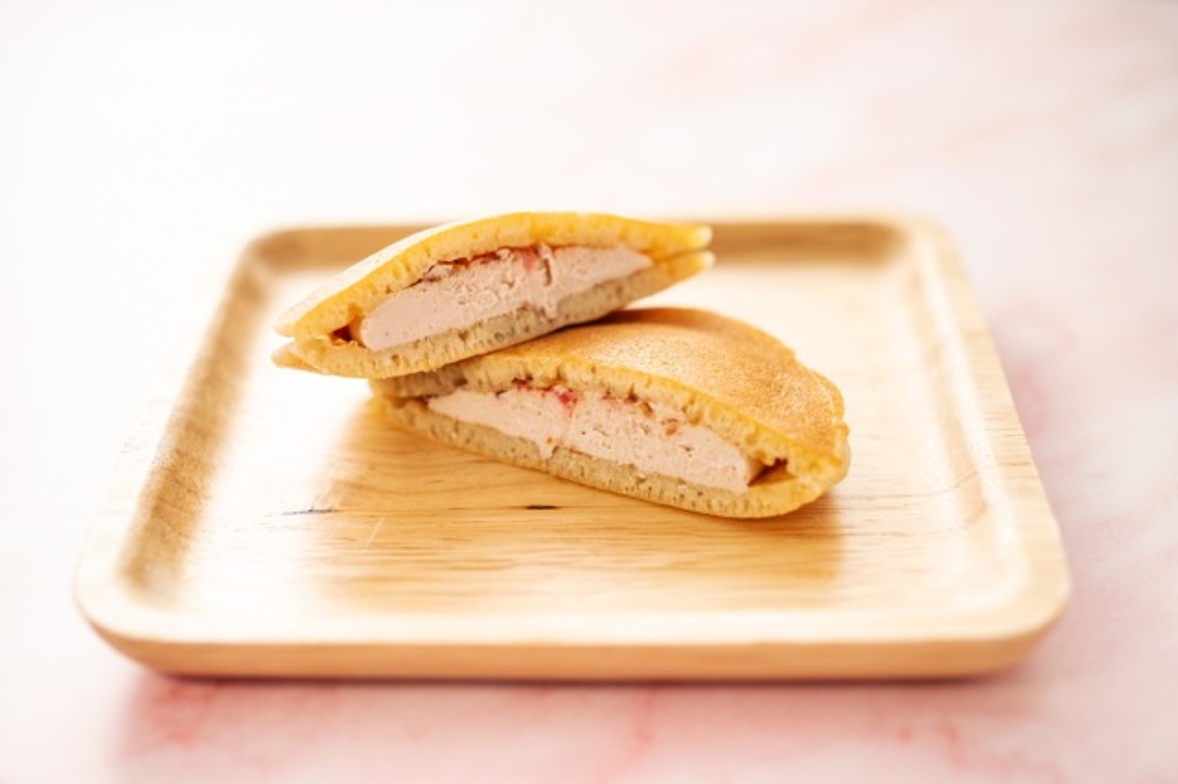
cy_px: 392
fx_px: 1635
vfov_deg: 27.0
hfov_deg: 39.6
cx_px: 589
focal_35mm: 50
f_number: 2
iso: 400
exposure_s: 1/2000
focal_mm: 50
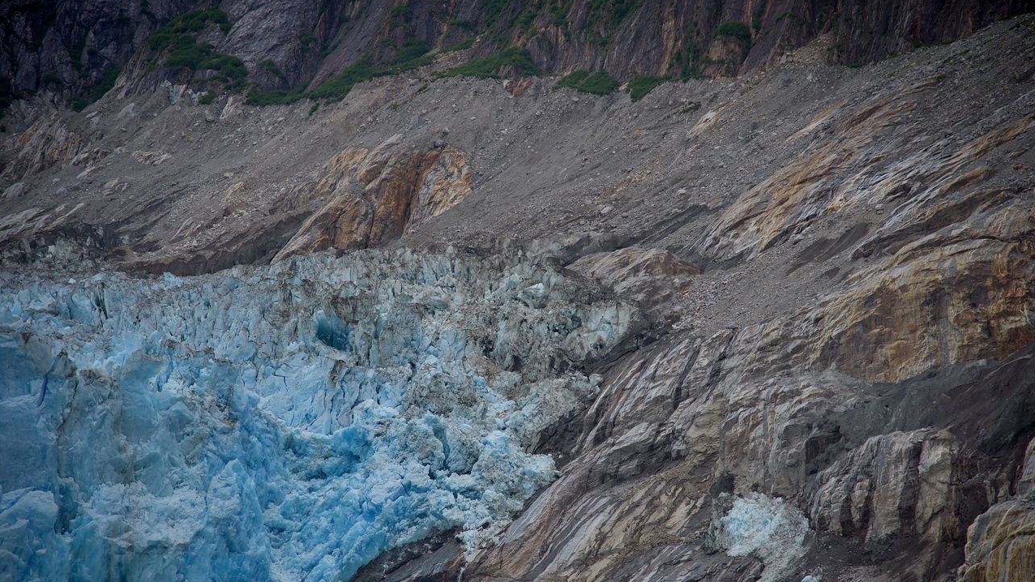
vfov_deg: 9.6
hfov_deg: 17.0
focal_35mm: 126
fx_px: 3458
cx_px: 517
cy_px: 328
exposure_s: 1/250
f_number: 4
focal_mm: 120
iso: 100
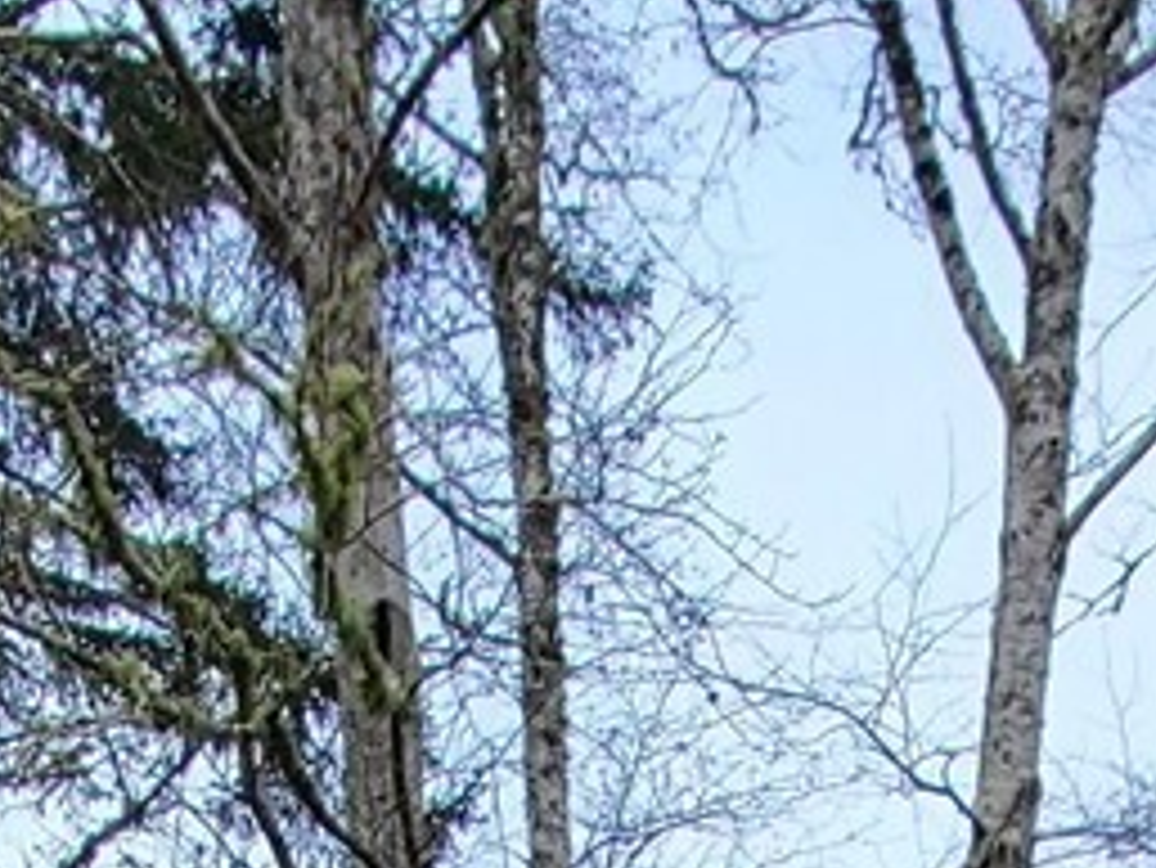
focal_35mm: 81
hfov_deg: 24.0
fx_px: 2706
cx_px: 769
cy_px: 2145
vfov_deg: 13.1
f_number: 2.2
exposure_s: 1/397
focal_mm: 1.8
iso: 50
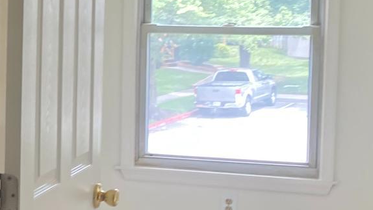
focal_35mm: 101
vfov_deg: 12.0
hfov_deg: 19.3
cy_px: 55
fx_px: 999
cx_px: -131
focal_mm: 4.25
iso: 125
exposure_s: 1/110
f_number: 1.8
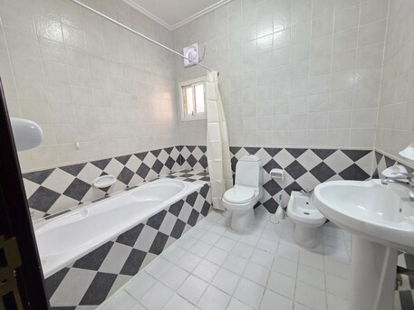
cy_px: 155
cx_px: 207
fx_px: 156
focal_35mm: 13
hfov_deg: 106.2
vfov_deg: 89.9
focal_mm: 2.2
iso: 320
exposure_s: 1/50
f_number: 1.9
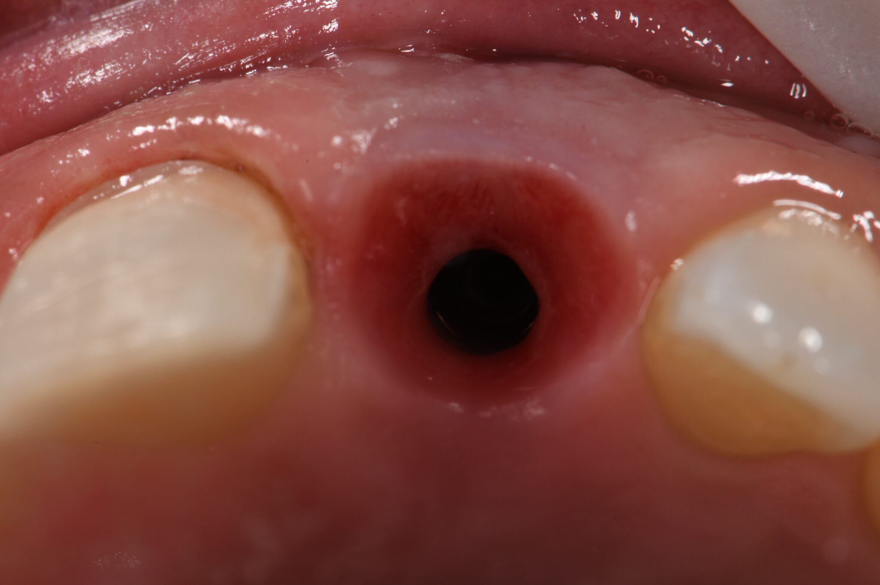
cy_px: 292
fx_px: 3835
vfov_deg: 8.7
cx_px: 440
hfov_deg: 13.1
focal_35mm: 157
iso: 200
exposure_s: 1/160
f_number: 32
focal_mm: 105
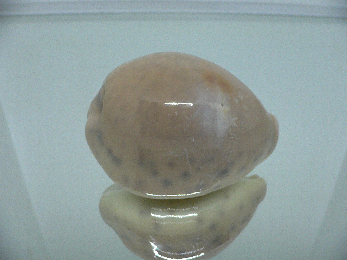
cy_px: 130
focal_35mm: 35
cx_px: 174
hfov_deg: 52.6
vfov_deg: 40.7
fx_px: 351
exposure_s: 1/60
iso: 200
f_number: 2.8
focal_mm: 4.6
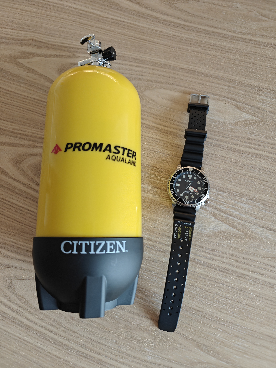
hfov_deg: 58.9
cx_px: 138
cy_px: 184
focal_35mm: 23
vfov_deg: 73.9
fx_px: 245
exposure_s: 1/100
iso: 500
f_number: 1.6
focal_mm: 6.06
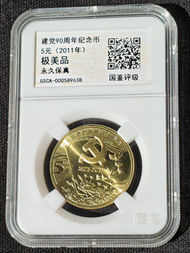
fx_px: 812
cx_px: 95
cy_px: 126
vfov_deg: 17.7
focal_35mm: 111
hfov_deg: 13.3
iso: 50
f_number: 1.5
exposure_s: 1/3204
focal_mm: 4.94
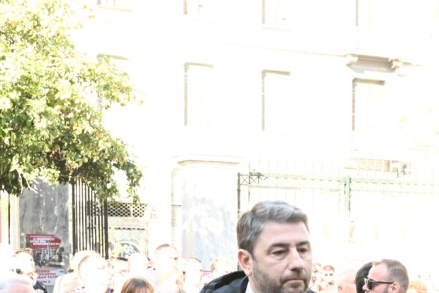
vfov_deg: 13.2
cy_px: 376
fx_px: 1220
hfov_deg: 19.5
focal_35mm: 100
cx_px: 485
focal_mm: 37
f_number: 5.6
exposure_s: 1/500
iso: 2000
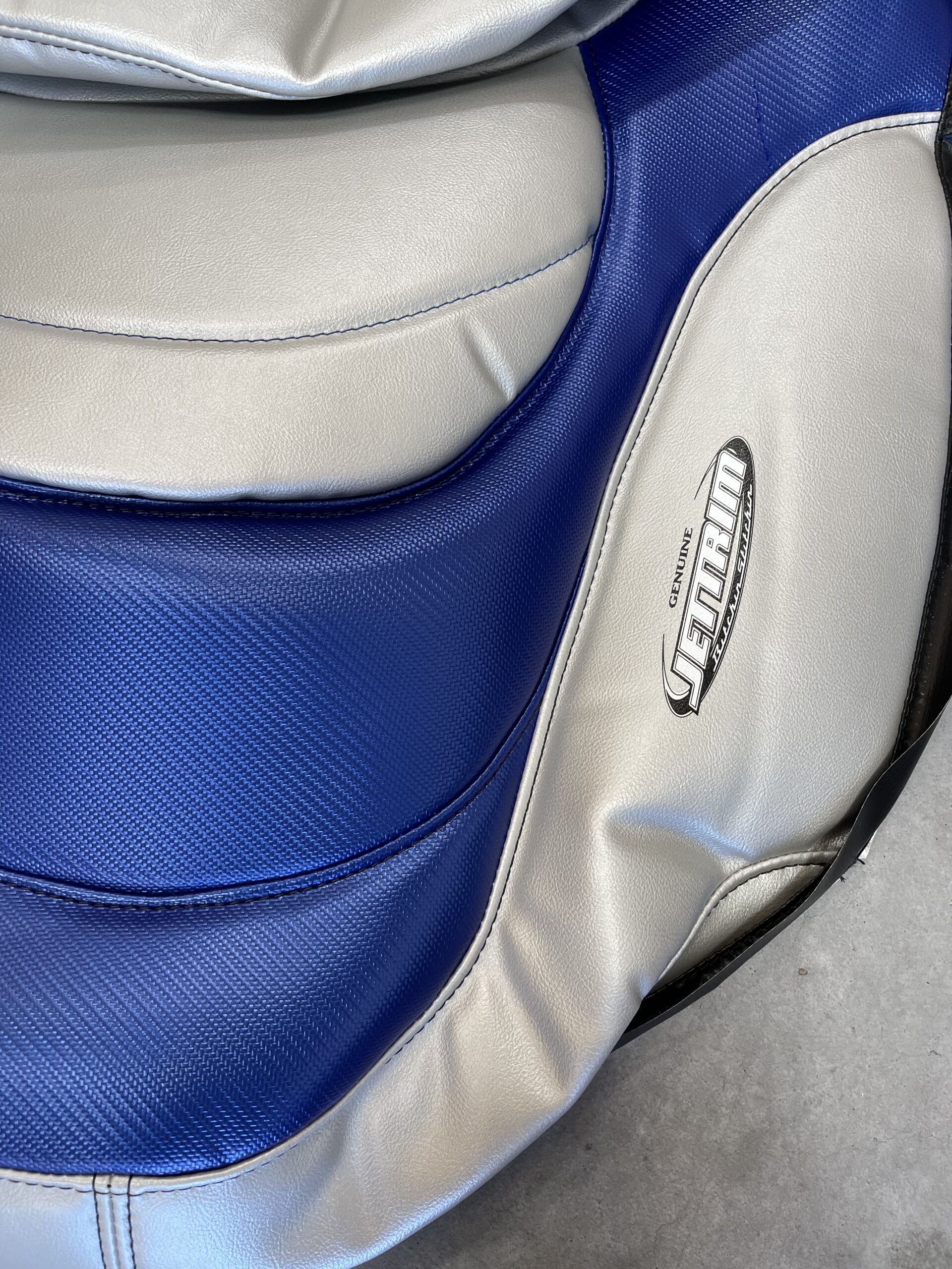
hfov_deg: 53.1
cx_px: 476
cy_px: 634
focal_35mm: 26
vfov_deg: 67.3
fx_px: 953
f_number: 1.6
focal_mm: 5.1
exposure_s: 1/121
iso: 100
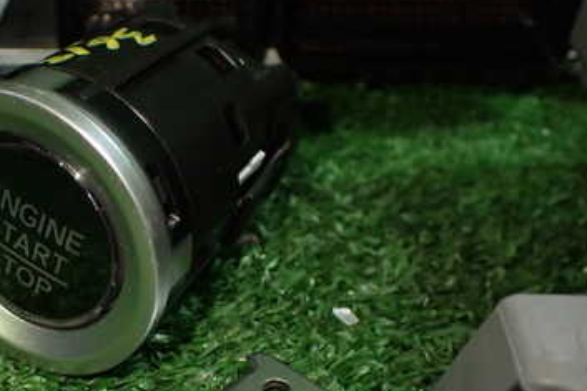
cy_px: 324
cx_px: 126
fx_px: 864
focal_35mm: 53
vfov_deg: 25.0
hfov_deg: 36.4
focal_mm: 5.4
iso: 400
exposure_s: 1/125
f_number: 2.3
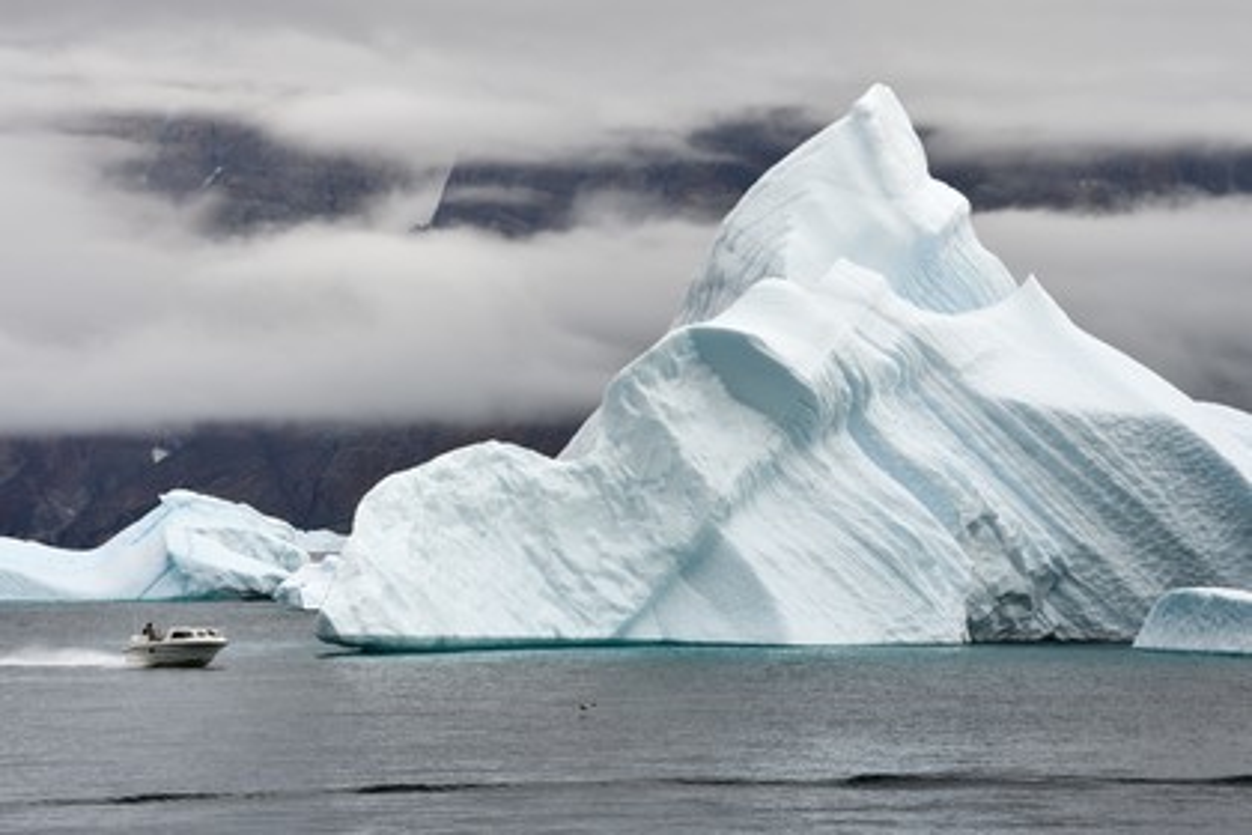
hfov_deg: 12.8
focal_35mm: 160
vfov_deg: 8.6
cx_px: 626
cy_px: 418
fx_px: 5564
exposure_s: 1/320
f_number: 11
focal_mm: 160
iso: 200
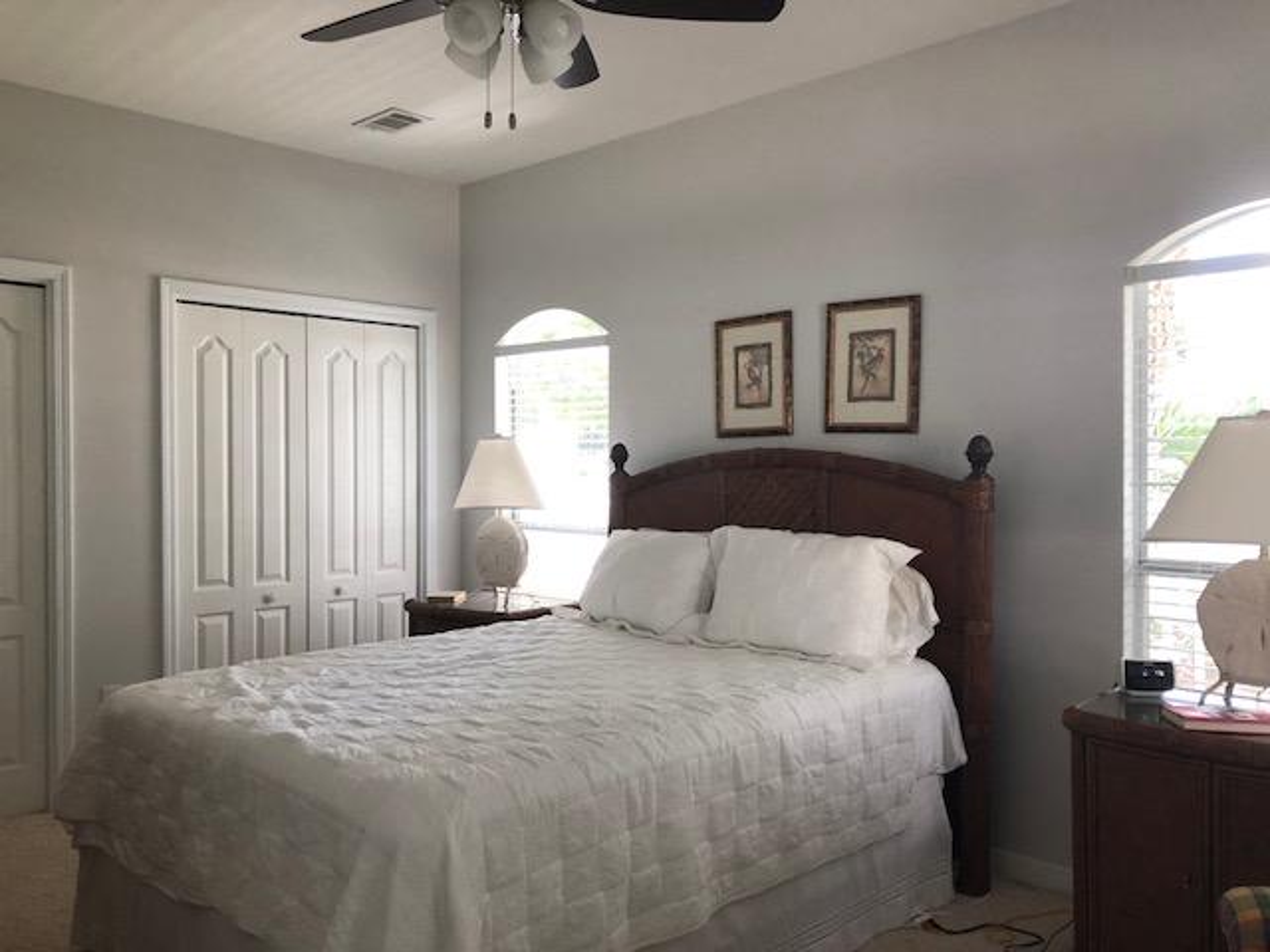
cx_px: 635
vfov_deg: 49.7
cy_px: 476
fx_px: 1027
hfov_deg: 63.4
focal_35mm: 28
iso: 25
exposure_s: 1/30
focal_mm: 4
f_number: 1.8
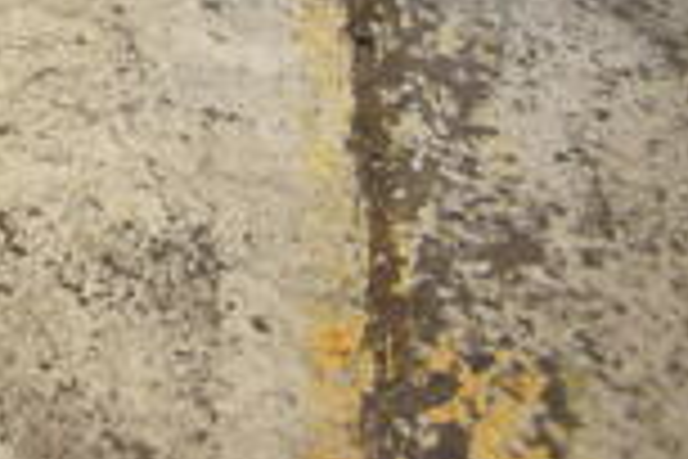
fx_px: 2064
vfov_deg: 11.6
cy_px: -423
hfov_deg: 15.5
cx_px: -652
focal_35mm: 108
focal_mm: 18
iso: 900
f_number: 3.5
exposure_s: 1/30
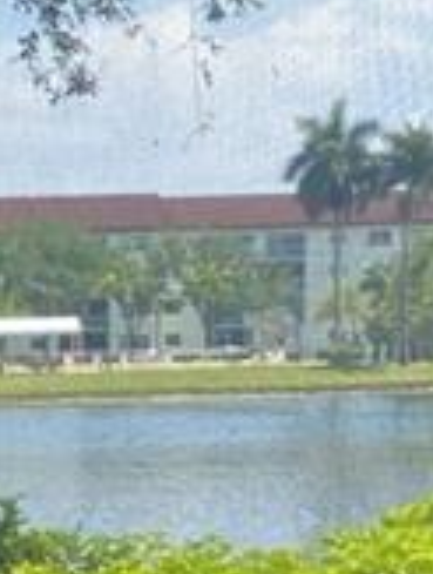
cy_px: 757
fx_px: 3173
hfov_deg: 7.7
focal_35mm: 191
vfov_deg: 10.1
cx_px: -229
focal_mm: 4.25
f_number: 1.8
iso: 32
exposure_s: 1/1007
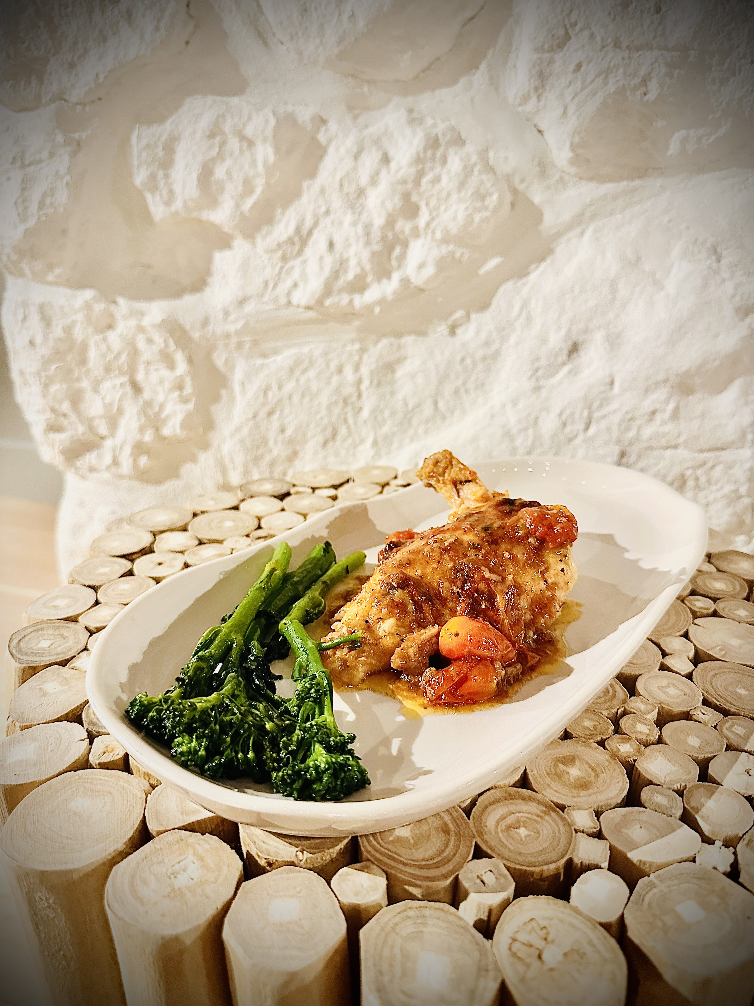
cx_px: 377
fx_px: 697
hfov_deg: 56.8
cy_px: 503
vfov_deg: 71.6
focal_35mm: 24
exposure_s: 1/60
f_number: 1.78
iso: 640
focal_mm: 6.86
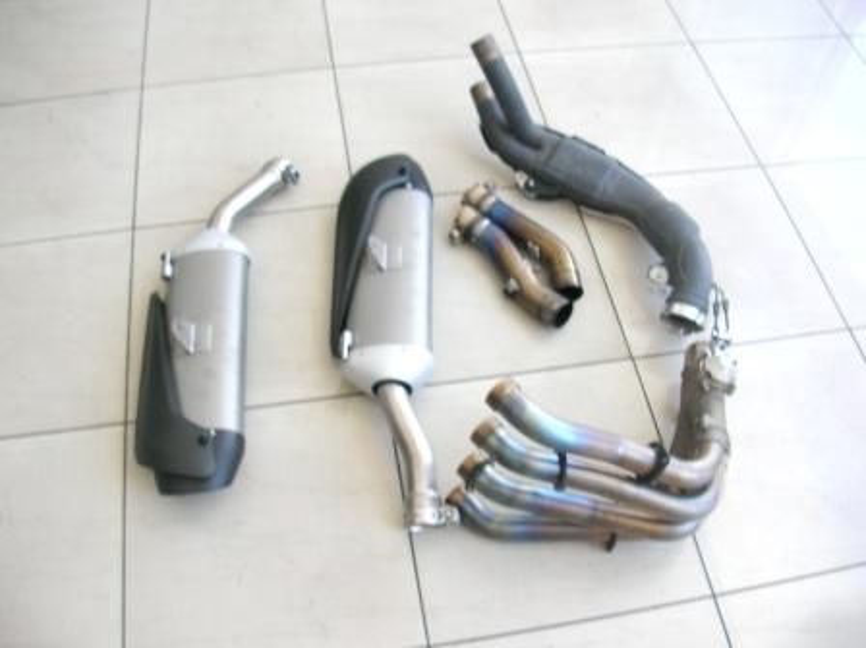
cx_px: 433
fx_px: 875
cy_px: 324
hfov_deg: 52.7
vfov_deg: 40.6
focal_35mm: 35
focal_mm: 5.8
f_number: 2.8
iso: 50
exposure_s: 1/60.6
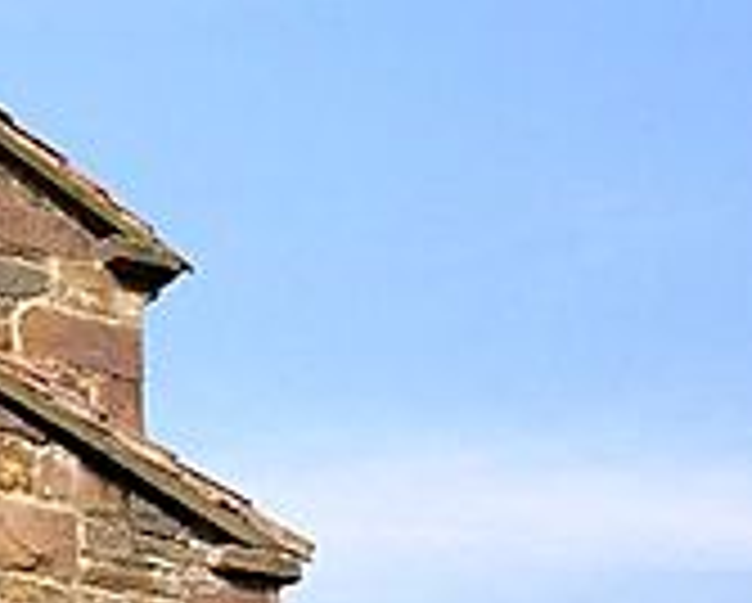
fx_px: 3164
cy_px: 716
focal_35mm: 142
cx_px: -621
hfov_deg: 12.4
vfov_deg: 10.7
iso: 79
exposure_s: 1/430
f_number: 4.8
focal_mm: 7.8
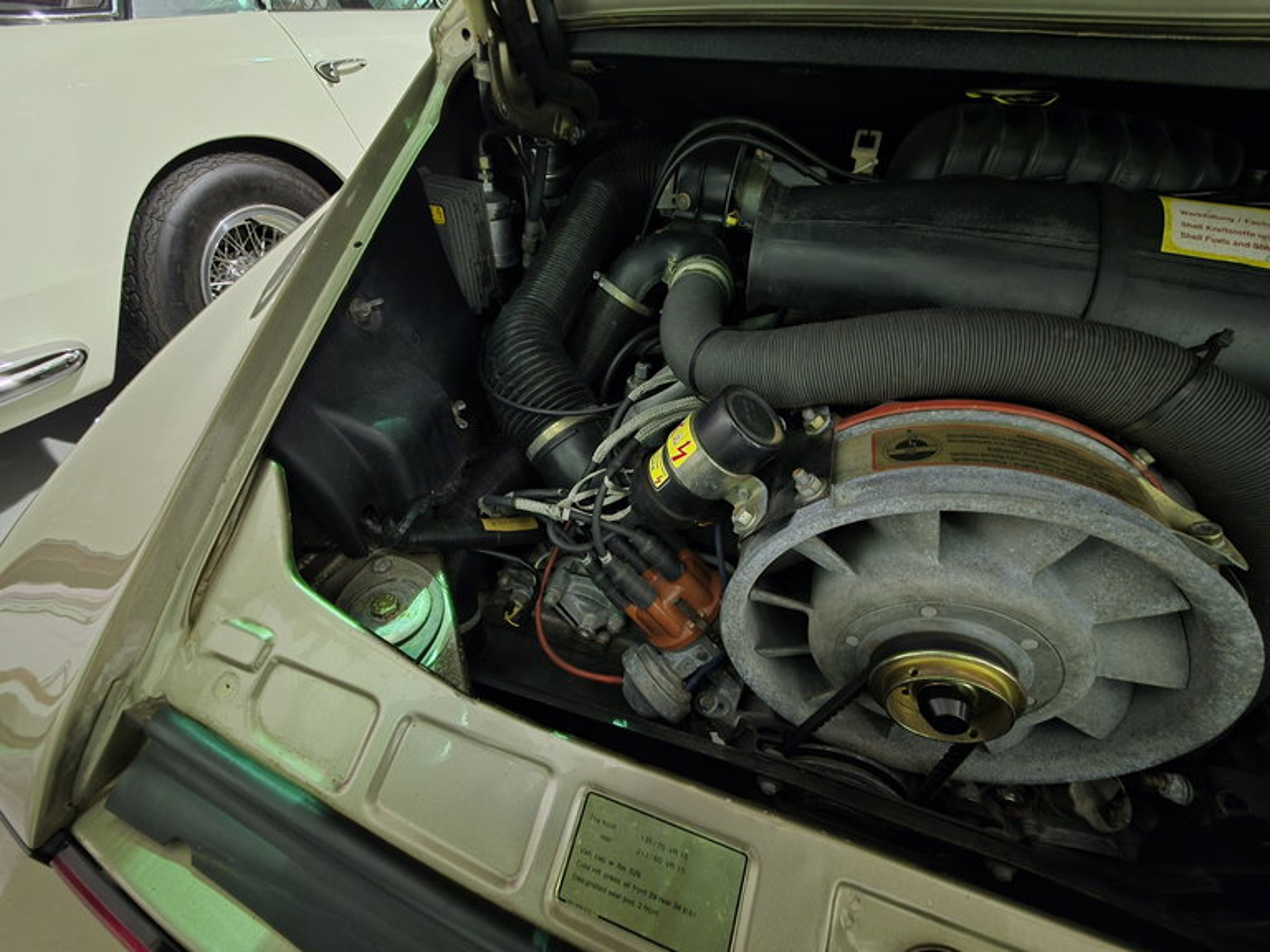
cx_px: 635
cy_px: 476
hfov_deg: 106.2
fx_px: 477
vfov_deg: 89.9
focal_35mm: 13
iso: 800
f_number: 1.9
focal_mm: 2.2
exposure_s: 1/9.99
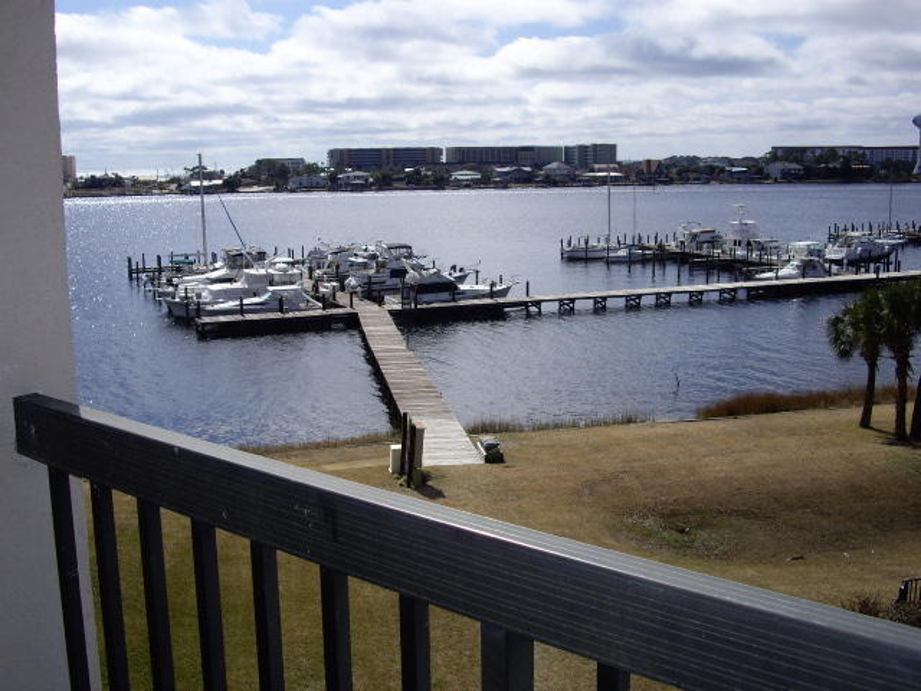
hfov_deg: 49.0
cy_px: 346
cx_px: 460
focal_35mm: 38
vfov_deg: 37.7
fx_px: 1011
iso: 100
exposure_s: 1/1000
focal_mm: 7.9
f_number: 5.6
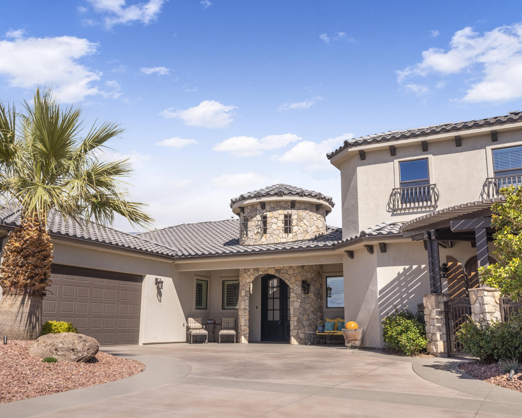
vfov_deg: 42.2
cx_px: 275
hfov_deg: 51.5
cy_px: 209
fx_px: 541
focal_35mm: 35
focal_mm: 31
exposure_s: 1/800
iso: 100
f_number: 16
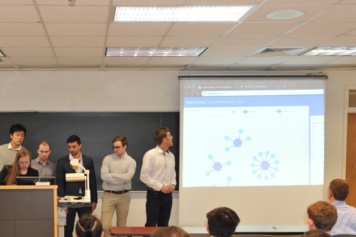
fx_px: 533
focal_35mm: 54
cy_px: 187
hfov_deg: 36.1
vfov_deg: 24.6
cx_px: 91
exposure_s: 1/60
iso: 1000
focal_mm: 32
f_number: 5
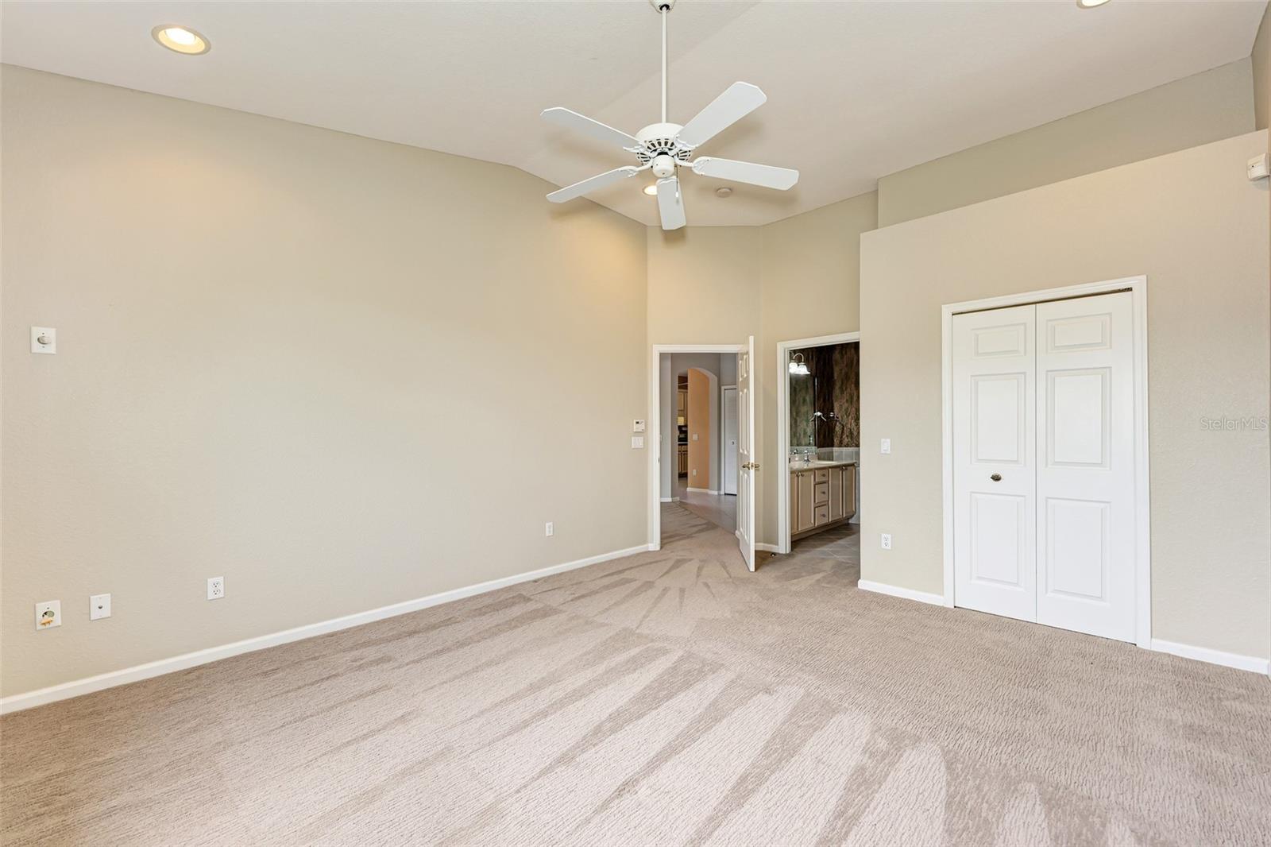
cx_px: 636
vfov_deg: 81.2
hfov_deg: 104.3
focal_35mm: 14
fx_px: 494
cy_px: 424
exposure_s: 1/50
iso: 250
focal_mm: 14
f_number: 5.6
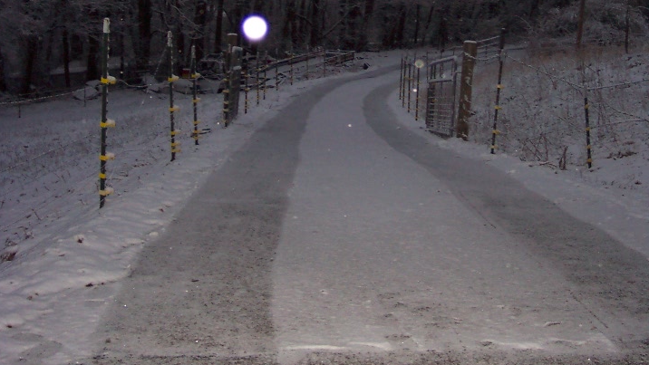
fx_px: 1033
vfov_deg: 19.7
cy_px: 40
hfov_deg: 34.9
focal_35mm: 60
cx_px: 324
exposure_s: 1/30
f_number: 2.8
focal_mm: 8
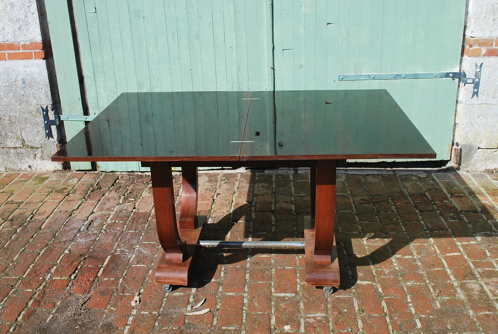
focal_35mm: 36
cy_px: 167
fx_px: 499
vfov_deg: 37.0
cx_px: 249
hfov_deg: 53.1
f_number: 7.1
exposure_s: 1/200
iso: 100
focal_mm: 24
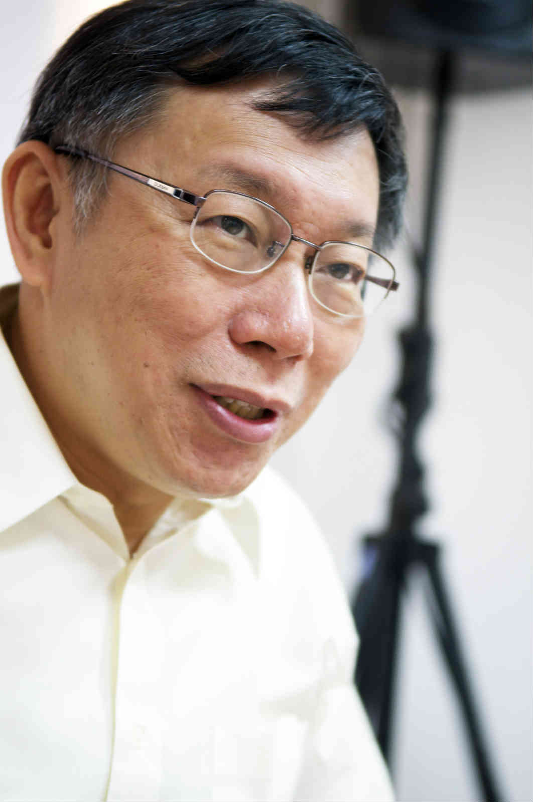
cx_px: 266
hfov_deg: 16.5
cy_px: 401
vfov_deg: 24.6
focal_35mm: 82
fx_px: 1837
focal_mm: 55
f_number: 2.8
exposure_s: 1/80
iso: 500
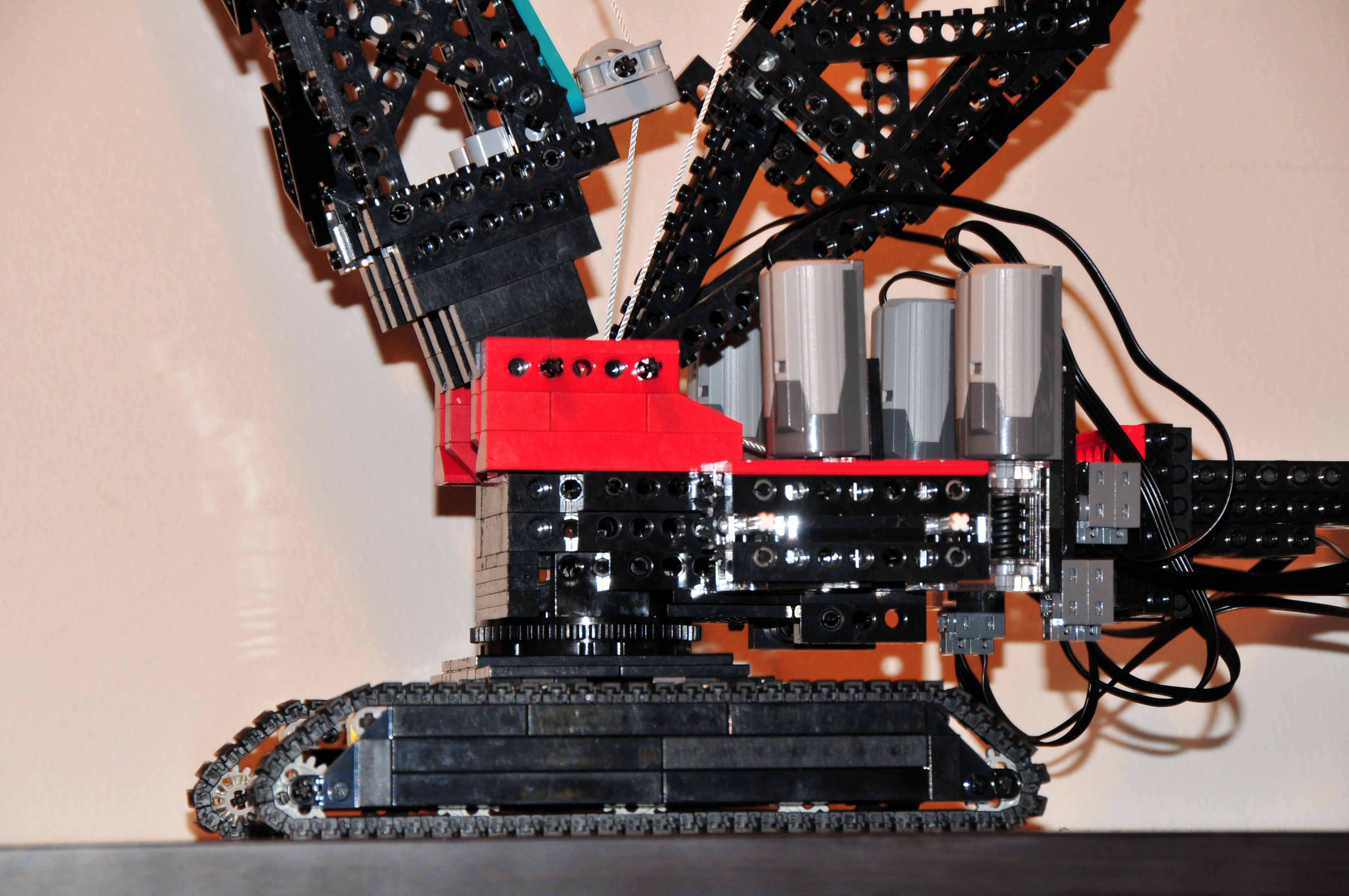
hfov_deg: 10.6
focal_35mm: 195
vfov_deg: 7.0
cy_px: 448
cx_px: 674
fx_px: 7298
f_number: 9
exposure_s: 1/3
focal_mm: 130
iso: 400
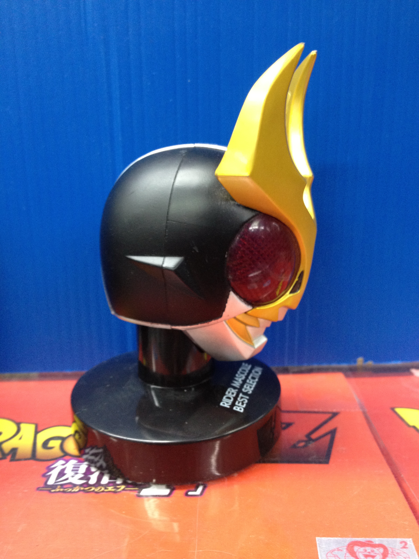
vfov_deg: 52.6
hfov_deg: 40.7
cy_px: 280
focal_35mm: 35
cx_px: 210
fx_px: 565
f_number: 2.4
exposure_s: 1/20
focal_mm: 4.28
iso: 200
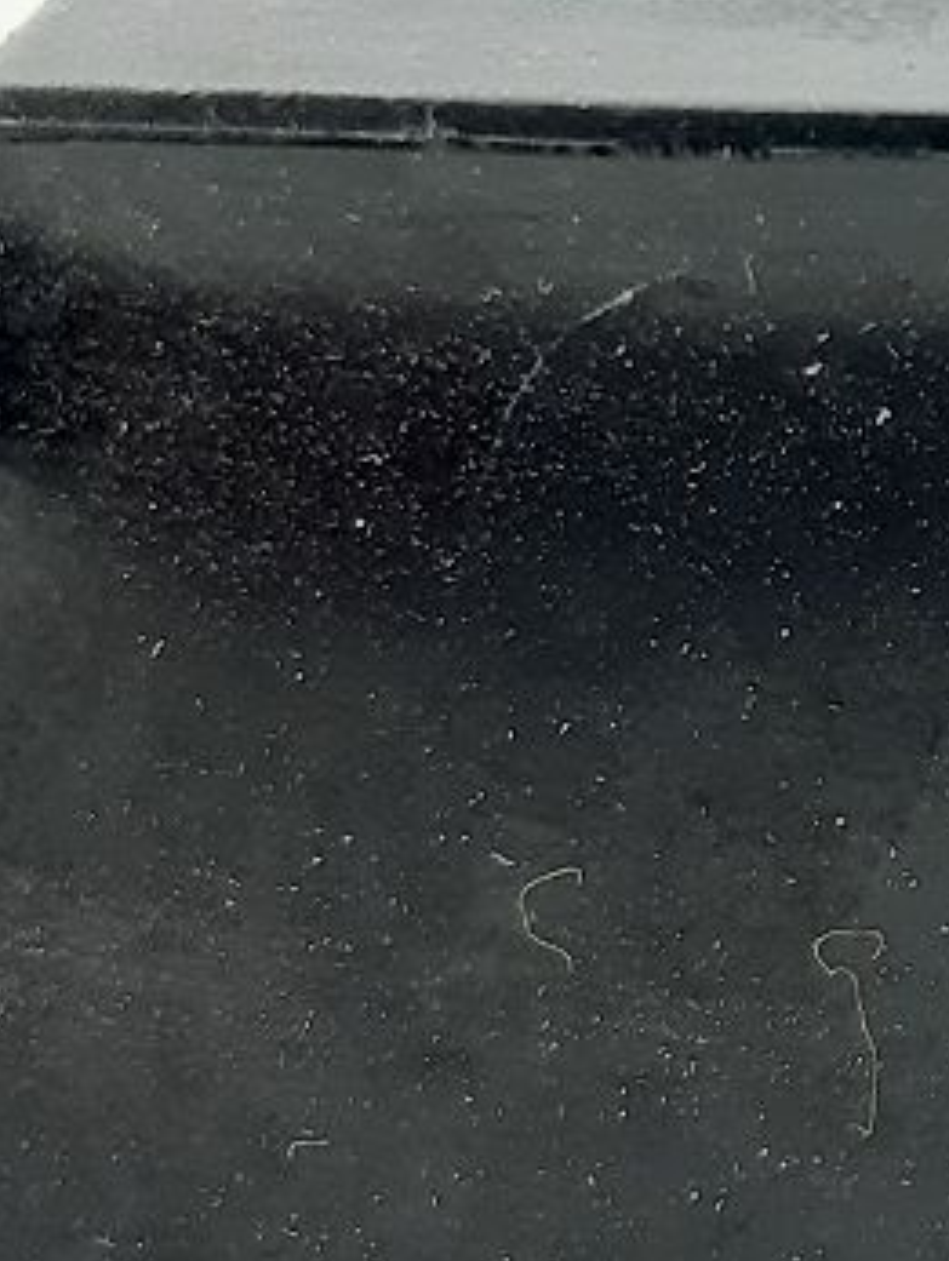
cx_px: 1213
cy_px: 680
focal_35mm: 132
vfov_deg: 14.9
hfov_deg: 11.0
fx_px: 4816
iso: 200
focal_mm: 3.93
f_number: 1.7
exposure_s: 1/50
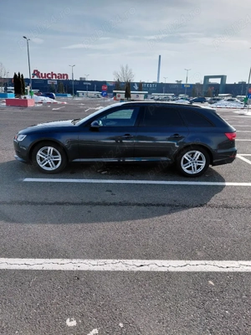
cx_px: 126
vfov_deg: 69.4
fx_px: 242
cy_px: 168
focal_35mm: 25
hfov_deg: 54.9
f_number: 1.8
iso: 50
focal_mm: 4.69
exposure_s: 1/3333
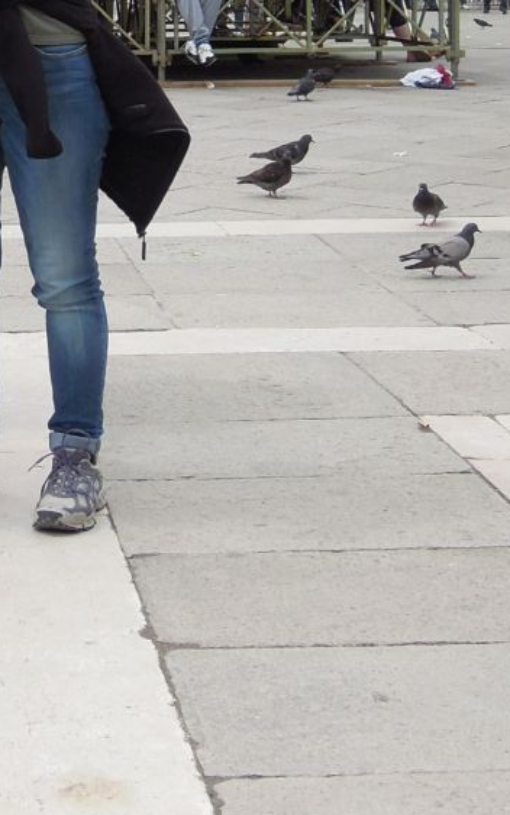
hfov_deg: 14.2
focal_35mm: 90
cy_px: 15
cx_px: -51
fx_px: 2001
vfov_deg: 22.2
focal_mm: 6.3
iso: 160
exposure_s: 1/1600
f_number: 3.2
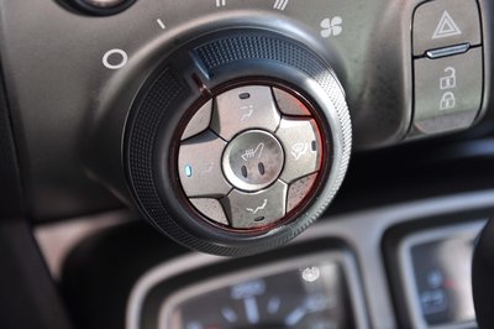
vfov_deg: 10.1
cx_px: 247
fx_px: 1851
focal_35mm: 135
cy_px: 164
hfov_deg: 15.2
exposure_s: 1/125
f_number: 5.6
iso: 400
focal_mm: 90
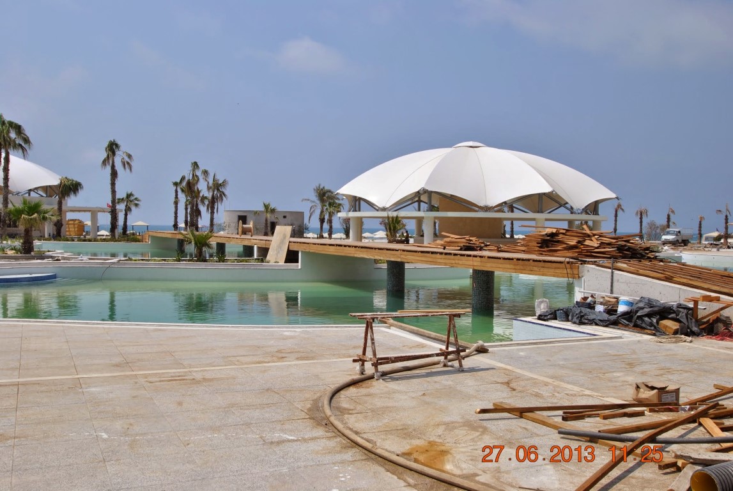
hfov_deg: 53.1
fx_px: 734
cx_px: 366
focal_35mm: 36
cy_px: 246
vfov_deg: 37.0
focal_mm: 24
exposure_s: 1/400
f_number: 10
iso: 100
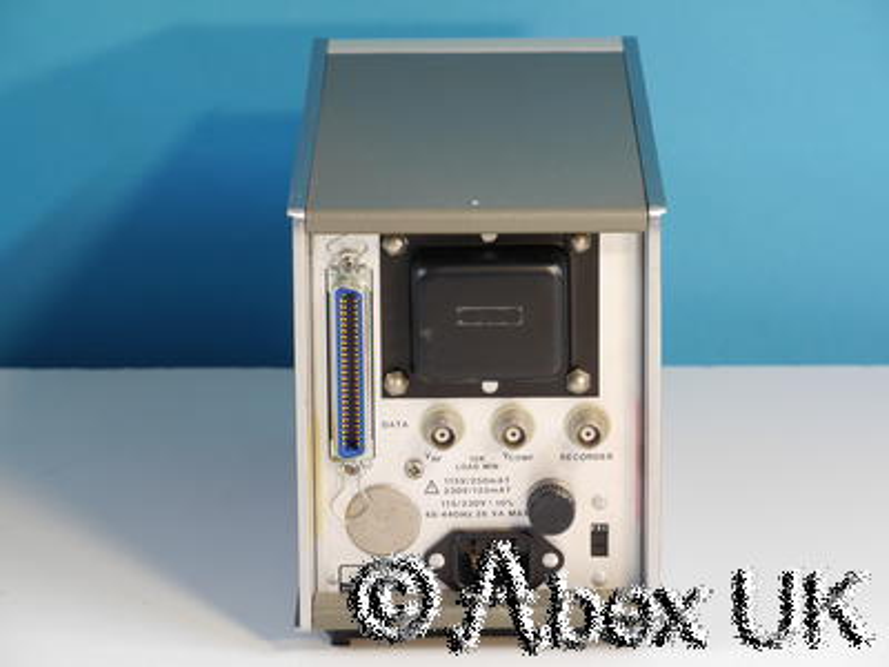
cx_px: 444
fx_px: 4315
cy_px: 334
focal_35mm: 168
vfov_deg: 8.8
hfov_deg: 11.8
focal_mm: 84
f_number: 8
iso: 200
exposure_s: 1/2.5
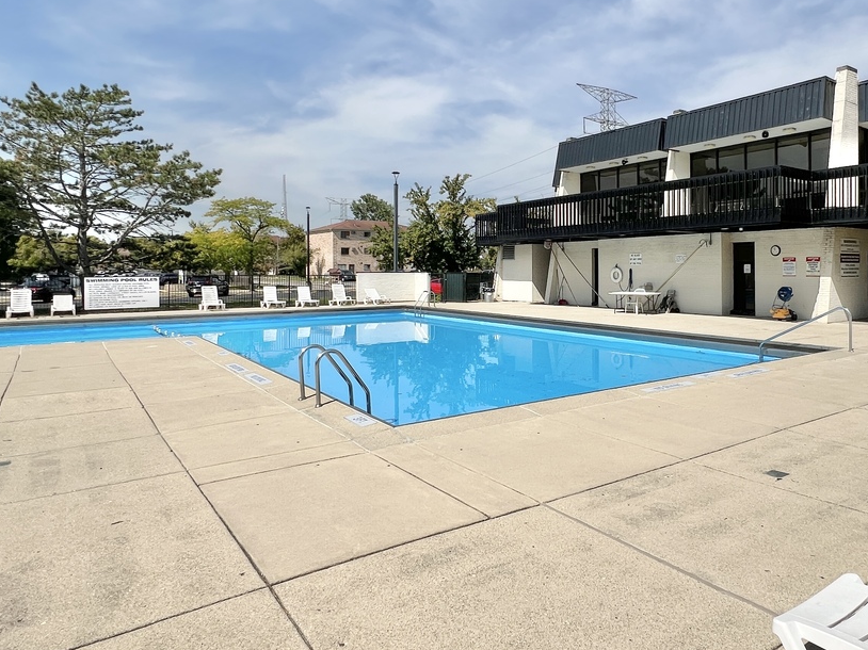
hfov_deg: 73.1
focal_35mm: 23
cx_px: 526
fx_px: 577
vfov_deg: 58.4
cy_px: 263
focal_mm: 1.57
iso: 32
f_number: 1.8
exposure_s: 1/2950
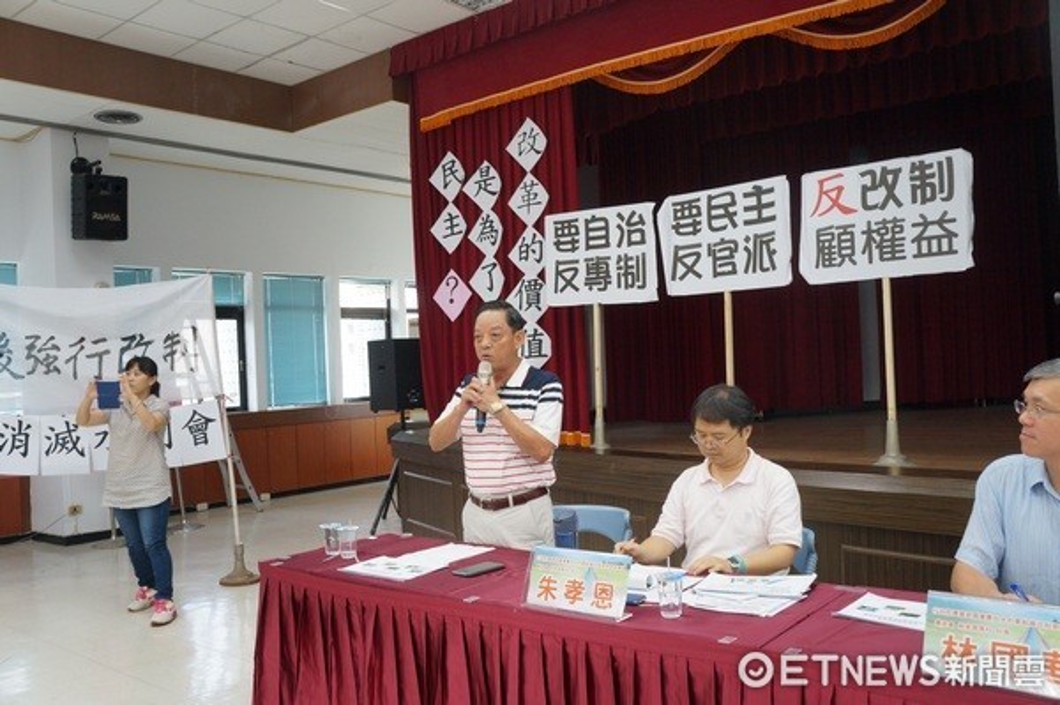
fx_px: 883
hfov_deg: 62.0
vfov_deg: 43.5
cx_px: 530
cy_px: 352
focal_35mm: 30
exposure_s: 1/60
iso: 800
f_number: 5.6
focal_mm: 20
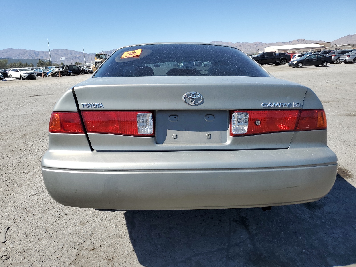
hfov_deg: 67.3
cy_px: 134
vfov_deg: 53.1
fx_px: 267
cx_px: 178
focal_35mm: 26
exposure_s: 1/2500
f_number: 1.5
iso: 50
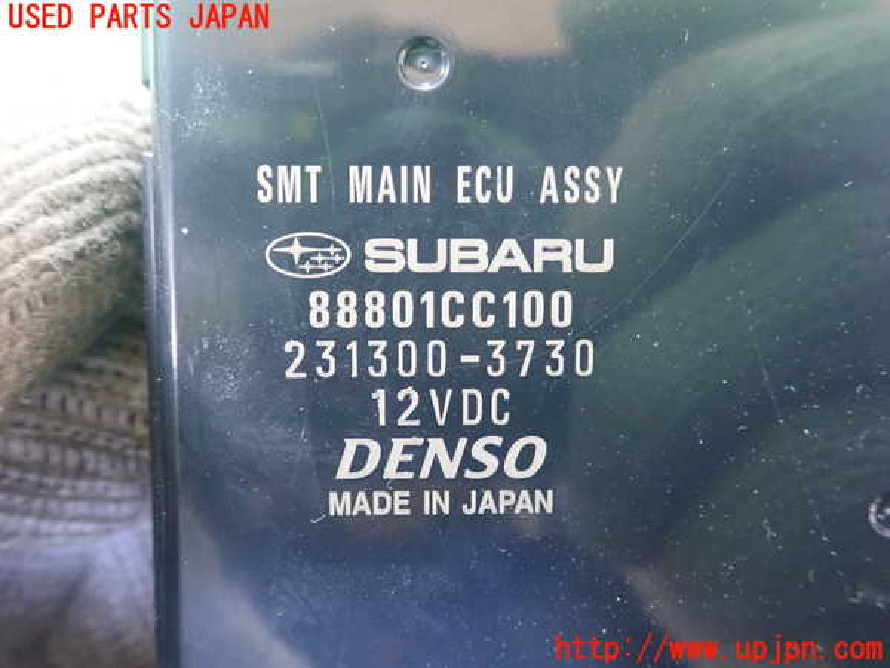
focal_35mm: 30
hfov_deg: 60.0
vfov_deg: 46.8
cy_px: 334
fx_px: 771
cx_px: 445
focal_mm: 5.5
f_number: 2.3
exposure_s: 1/50
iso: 800
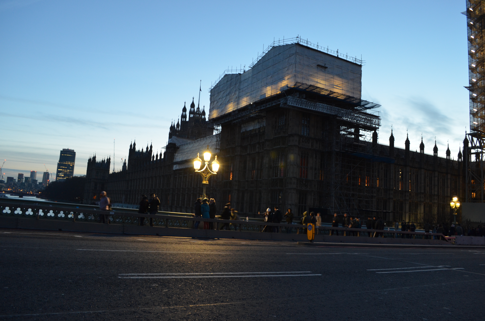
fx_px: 363
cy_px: 160
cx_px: 242
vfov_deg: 47.7
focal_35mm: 27
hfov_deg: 67.5
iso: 800
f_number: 6.3
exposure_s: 1/13
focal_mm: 18
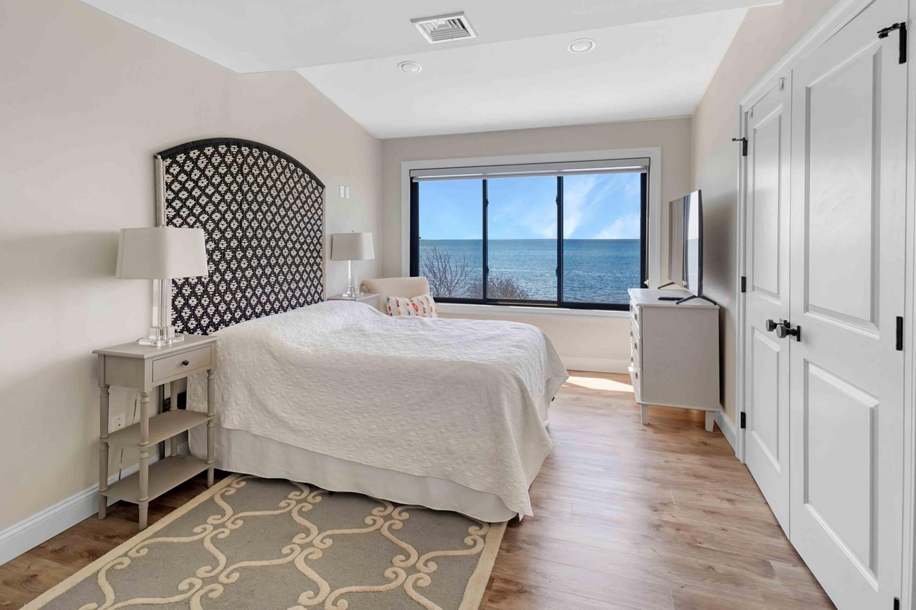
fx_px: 432
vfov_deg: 69.7
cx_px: 438
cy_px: 243
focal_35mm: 17
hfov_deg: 93.2
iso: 1250
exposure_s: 1/400
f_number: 4
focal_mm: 14
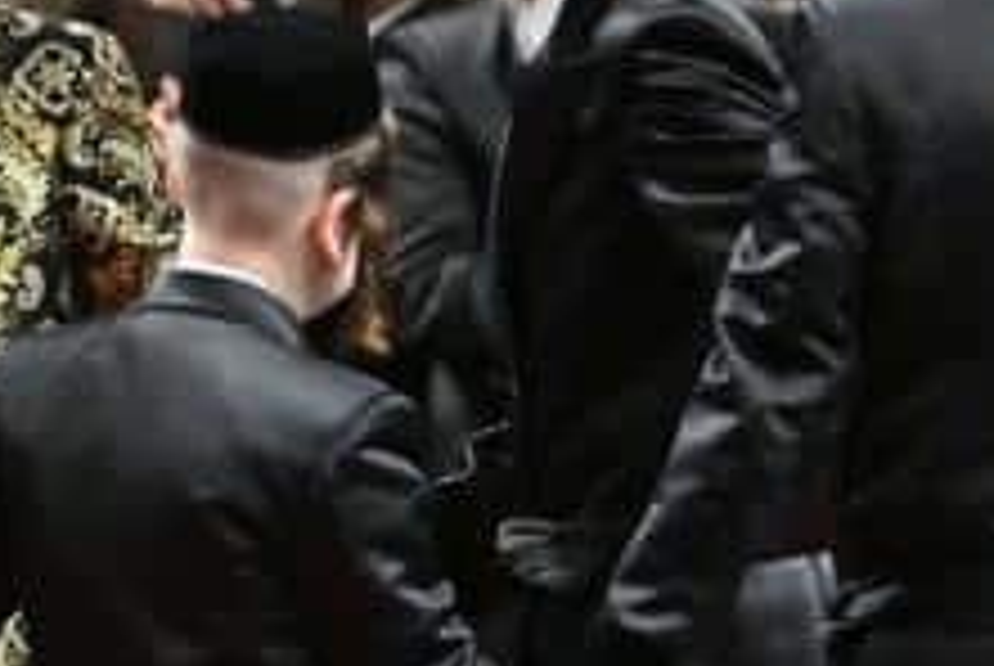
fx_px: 22256
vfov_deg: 1.7
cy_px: 634
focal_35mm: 805
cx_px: -171
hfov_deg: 2.6
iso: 800
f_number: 2.8
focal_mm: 116
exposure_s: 1/200
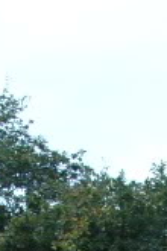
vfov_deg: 7.8
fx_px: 1712
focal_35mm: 246
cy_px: 570
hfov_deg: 5.6
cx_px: -20
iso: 50
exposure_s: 1/125
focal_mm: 7.8
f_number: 2.8
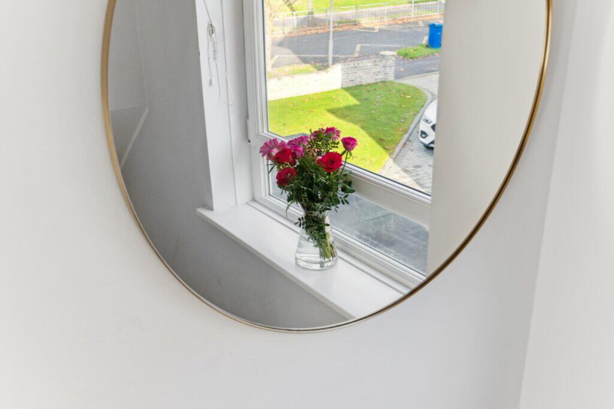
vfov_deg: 36.0
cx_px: 307
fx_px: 631
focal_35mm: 37
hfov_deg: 51.9
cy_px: 204
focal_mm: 35
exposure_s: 1/125
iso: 400
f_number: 8
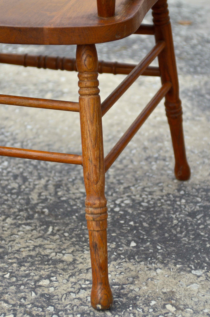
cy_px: 158
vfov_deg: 17.5
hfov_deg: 11.7
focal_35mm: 117
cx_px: 105
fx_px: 1028
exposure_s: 1/2000
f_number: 4.5
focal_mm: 78
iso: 800
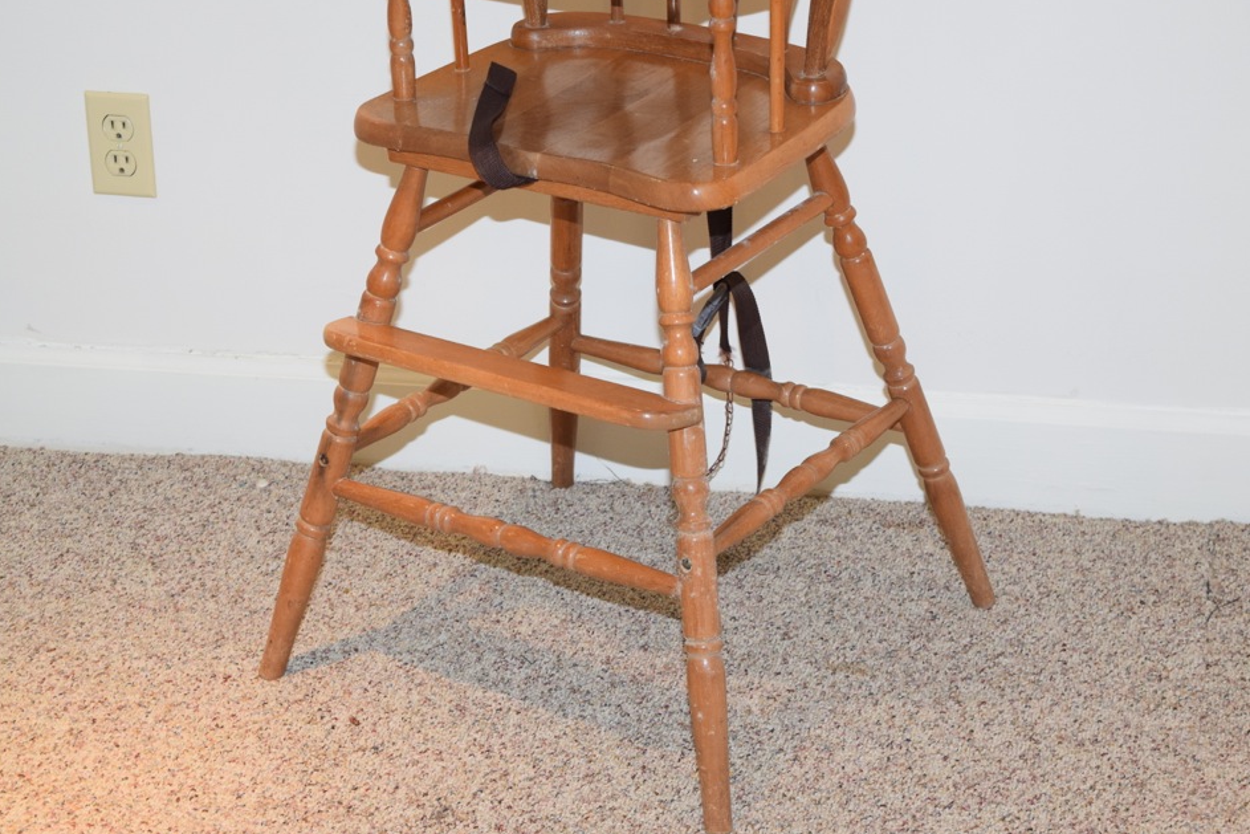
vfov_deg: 15.6
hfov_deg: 23.2
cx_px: 590
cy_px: 425
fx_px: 3040
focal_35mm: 88
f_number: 5.6
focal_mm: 55
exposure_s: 1/80
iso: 800
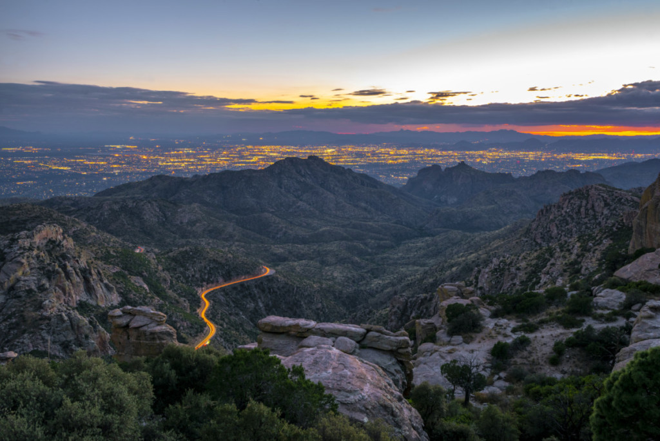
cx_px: 330
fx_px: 550
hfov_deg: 61.9
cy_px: 220
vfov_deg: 43.7
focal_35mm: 30
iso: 320
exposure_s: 30
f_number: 16
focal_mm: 30
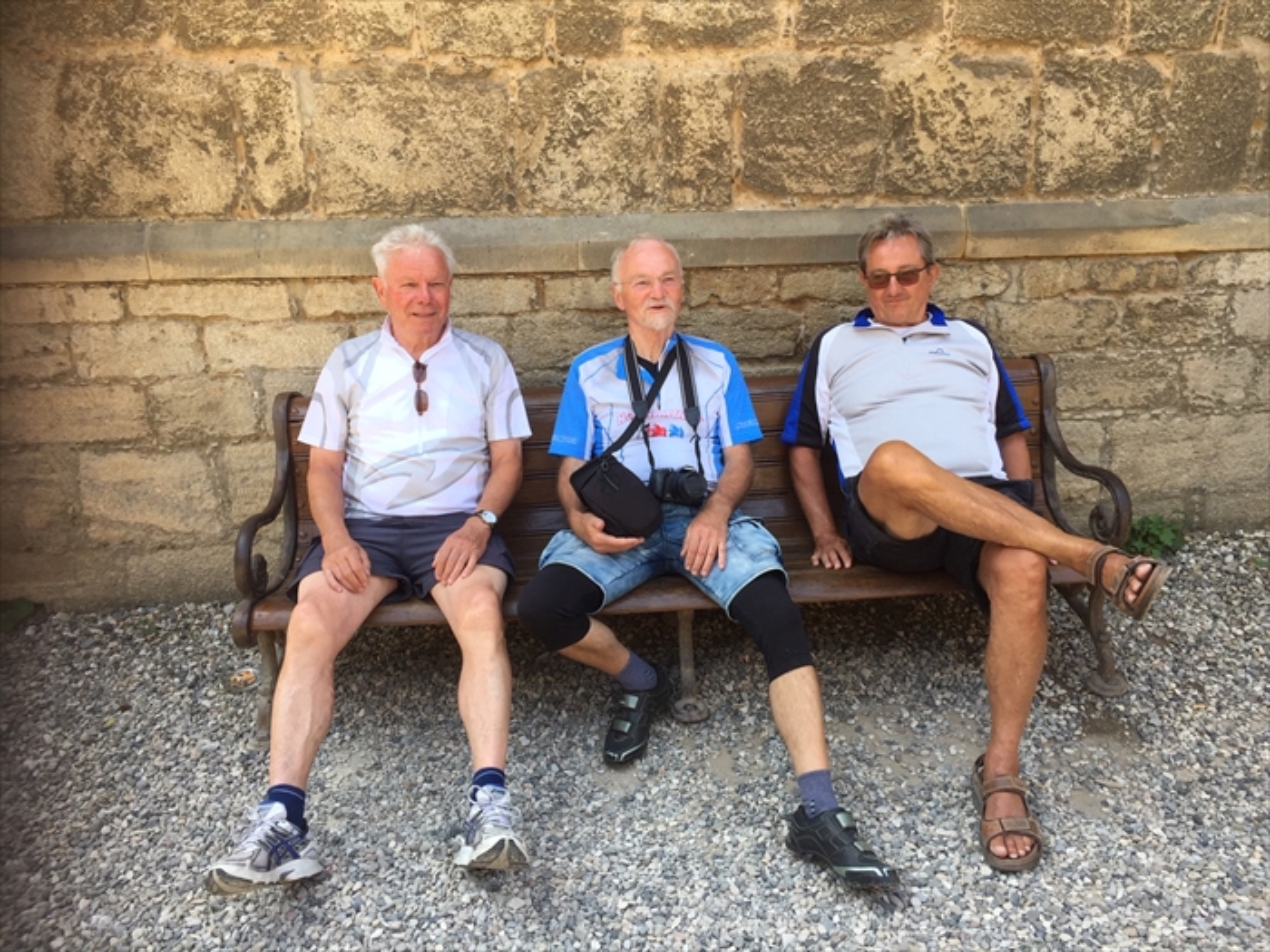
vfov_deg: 48.2
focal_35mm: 29
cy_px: 476
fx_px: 1064
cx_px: 635
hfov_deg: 61.7
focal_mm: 4.15
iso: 32
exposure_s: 1/267
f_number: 2.2
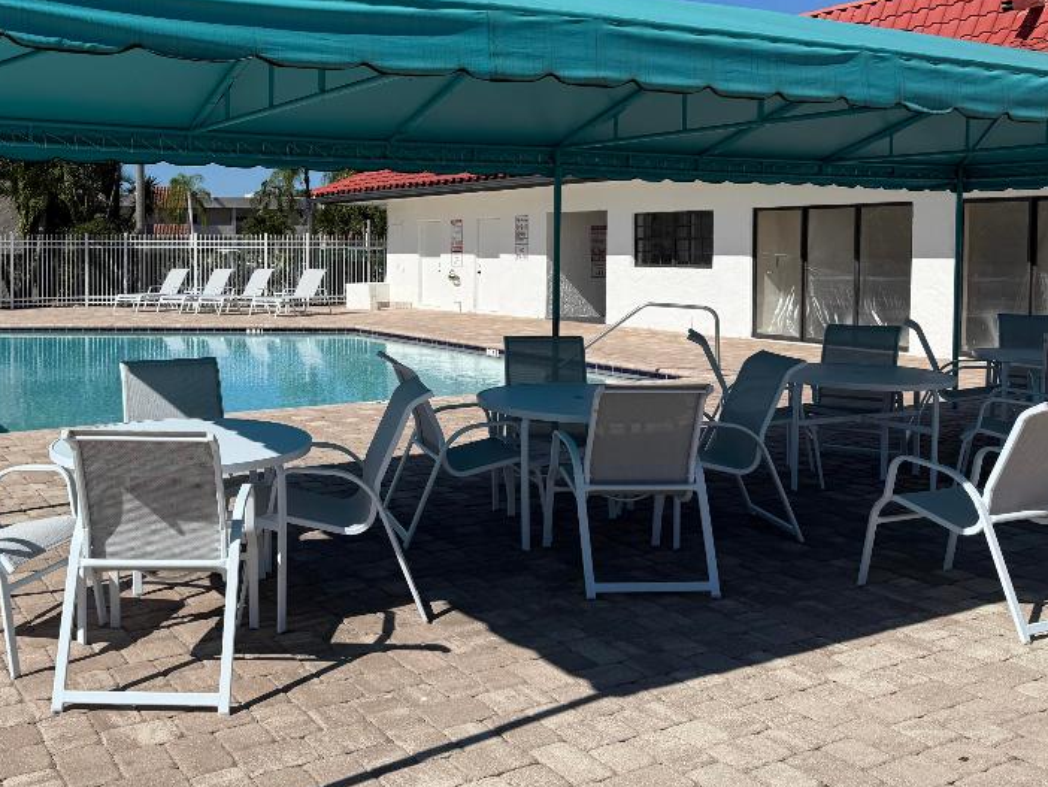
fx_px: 1060
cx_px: 345
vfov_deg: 40.3
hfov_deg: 51.6
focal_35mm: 35
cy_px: 273
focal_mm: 6.76
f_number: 1.78
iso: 80
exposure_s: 1/8130
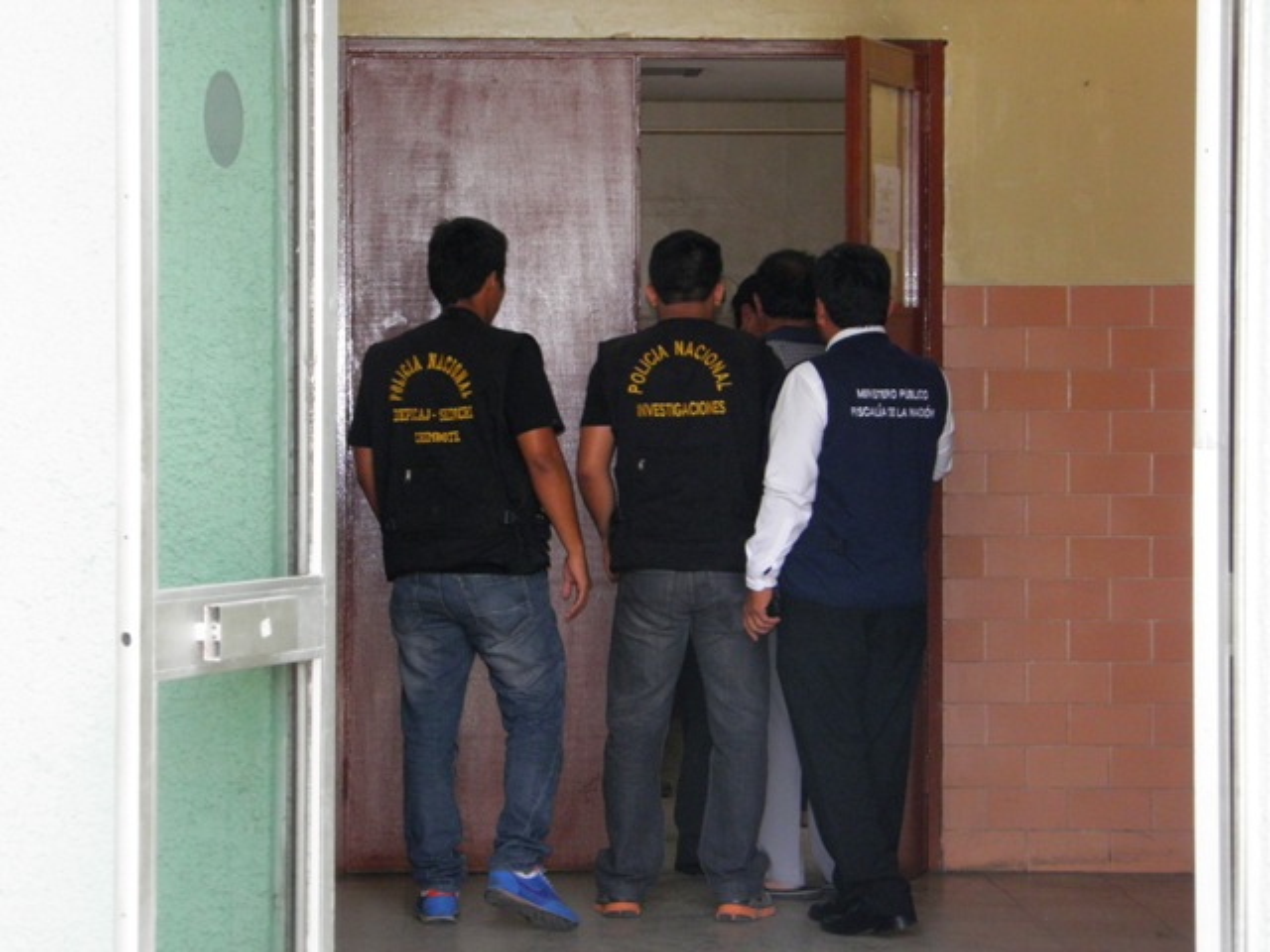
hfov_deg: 15.6
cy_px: 476
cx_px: 635
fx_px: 4623
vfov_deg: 11.8
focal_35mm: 126
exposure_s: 1/125
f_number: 4
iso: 160
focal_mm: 22.6
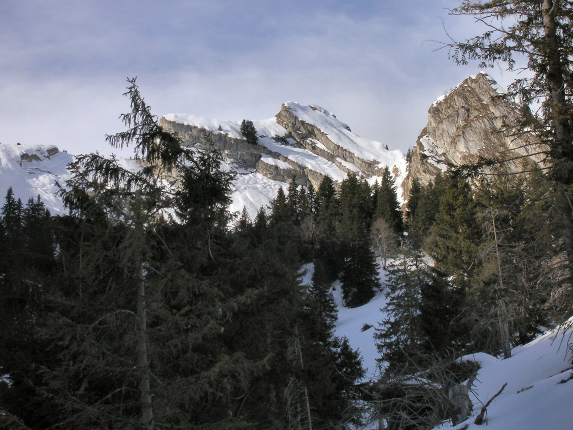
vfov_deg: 16.4
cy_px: 215
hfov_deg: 21.8
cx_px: 286
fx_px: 1490
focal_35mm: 90
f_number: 7.6
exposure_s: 1/233
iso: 50
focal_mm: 15
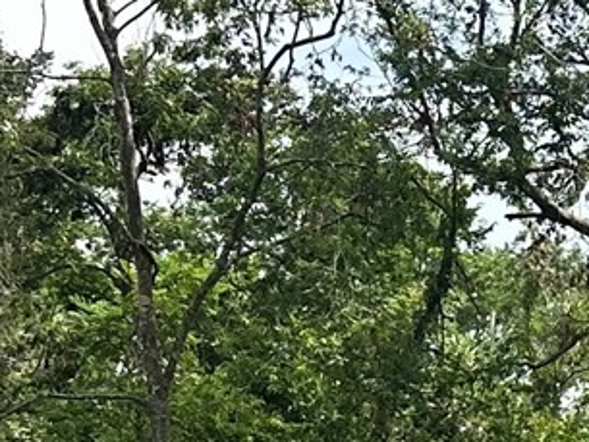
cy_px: 527
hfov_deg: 11.7
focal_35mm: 161
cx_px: 913
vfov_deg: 9.1
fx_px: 2741
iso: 80
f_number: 1.78
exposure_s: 1/3861
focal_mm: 6.86
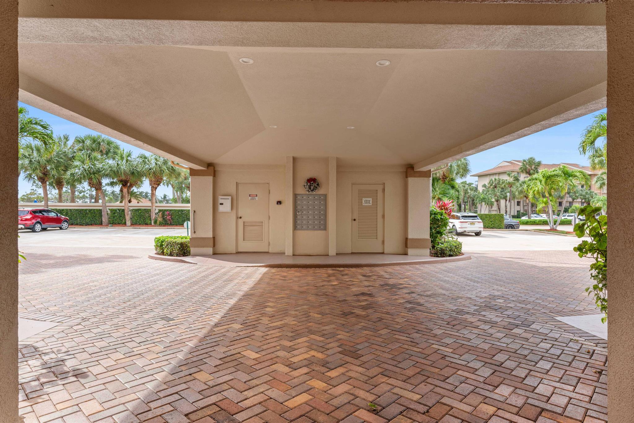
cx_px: 317
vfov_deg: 61.9
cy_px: 212
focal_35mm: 20
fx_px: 352
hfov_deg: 84.0
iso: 100
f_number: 5.6
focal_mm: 20
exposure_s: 1/20
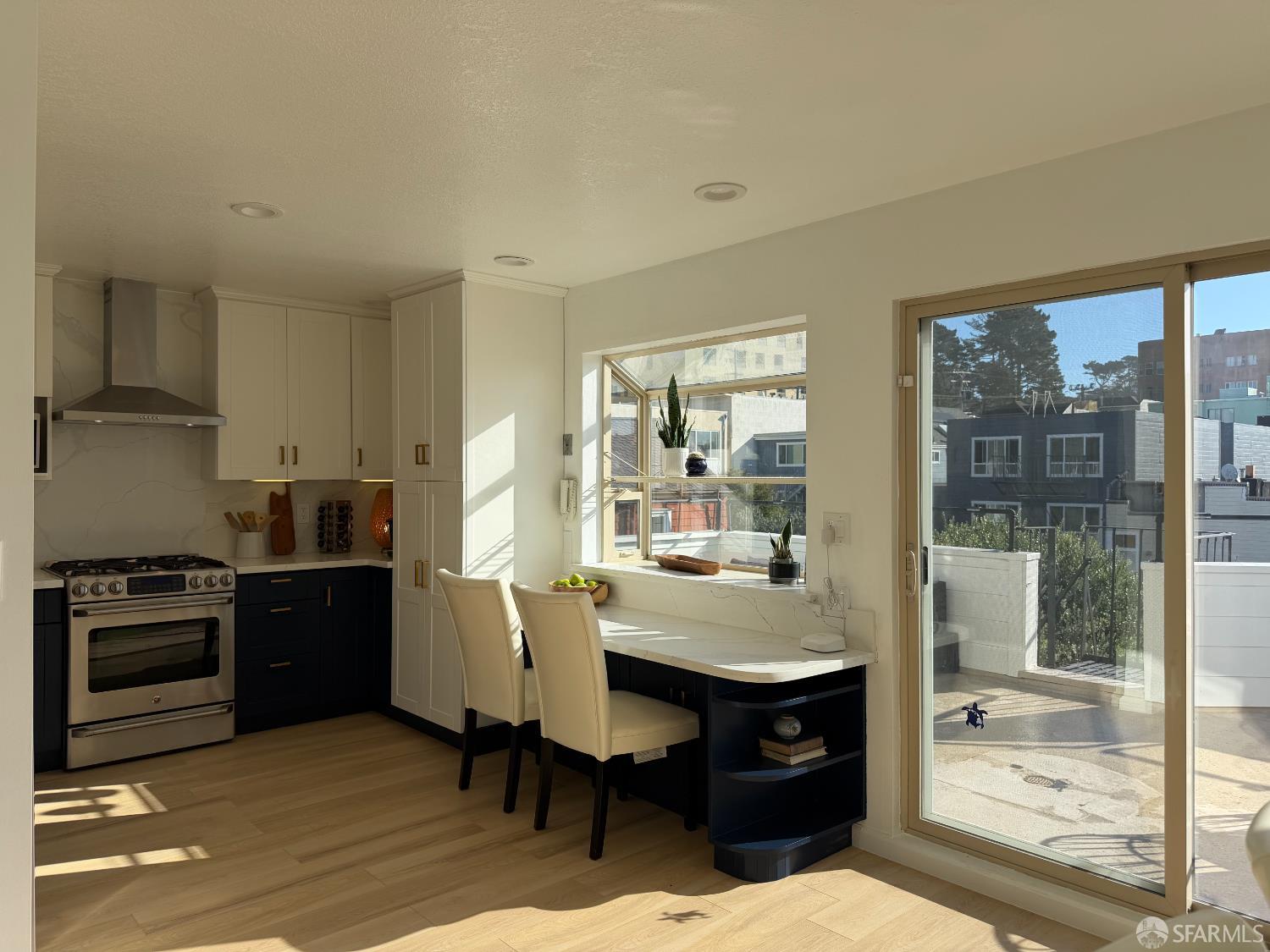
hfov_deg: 71.6
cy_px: 476
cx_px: 635
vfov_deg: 56.8
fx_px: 881
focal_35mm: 24
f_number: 1.78
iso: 80
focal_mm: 6.76
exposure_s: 1/2611
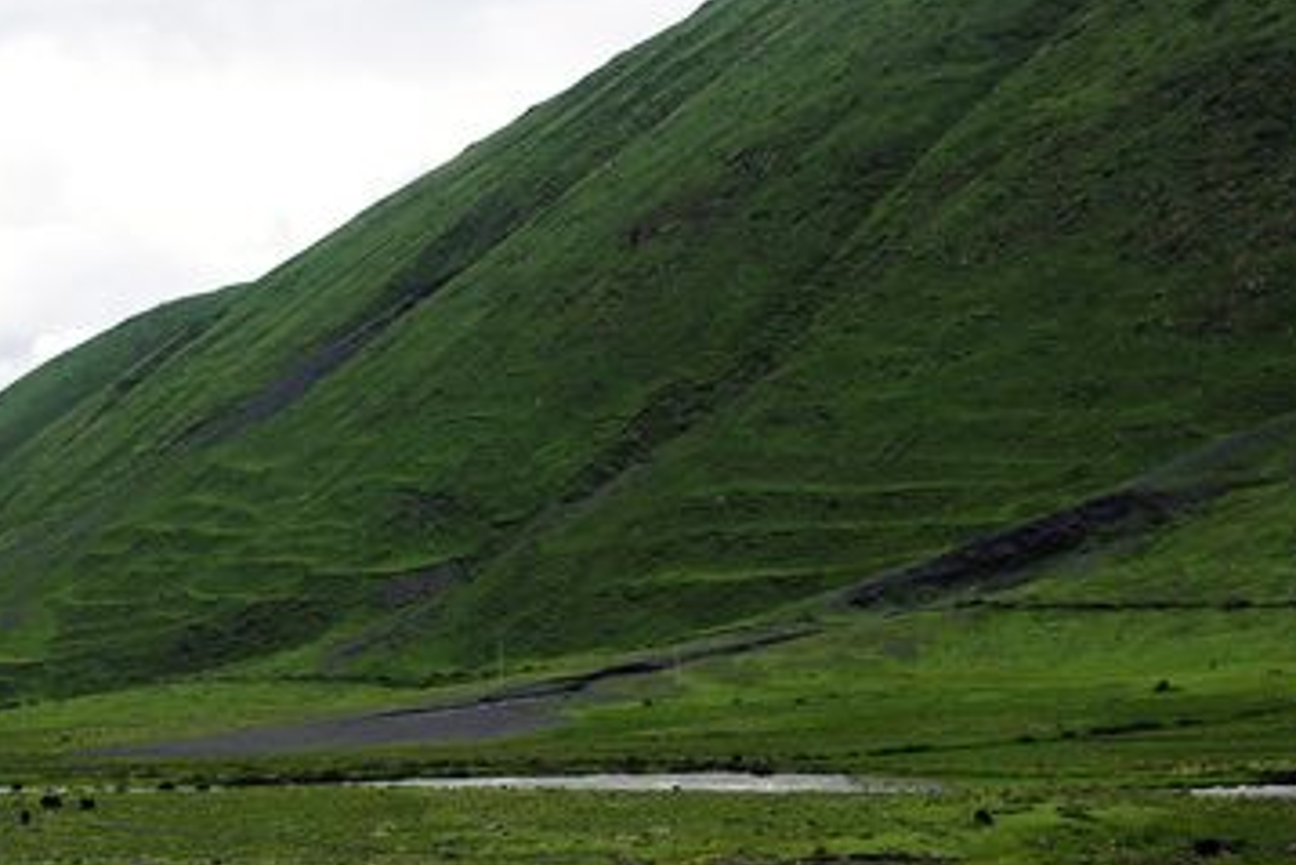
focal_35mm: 90
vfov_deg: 15.2
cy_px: 590
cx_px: 355
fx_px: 3241
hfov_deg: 22.4
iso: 100
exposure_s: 1/250
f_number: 8
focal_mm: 30.63
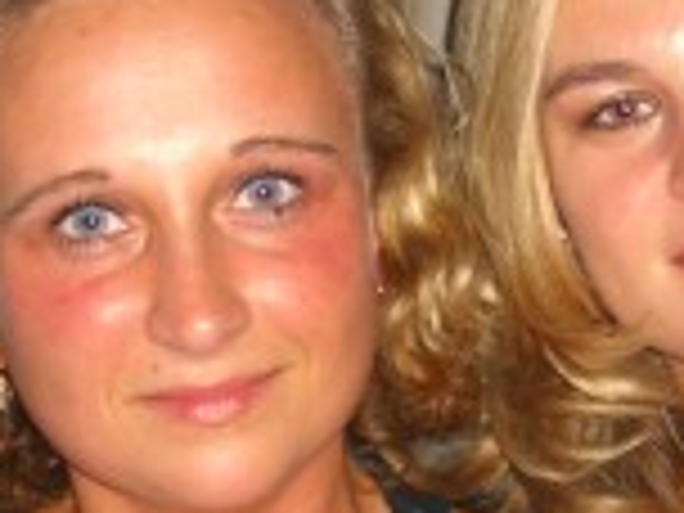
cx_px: 464
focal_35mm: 150
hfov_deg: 13.1
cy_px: 567
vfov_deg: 9.8
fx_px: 2964
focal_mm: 7.9
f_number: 2.8
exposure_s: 1/60
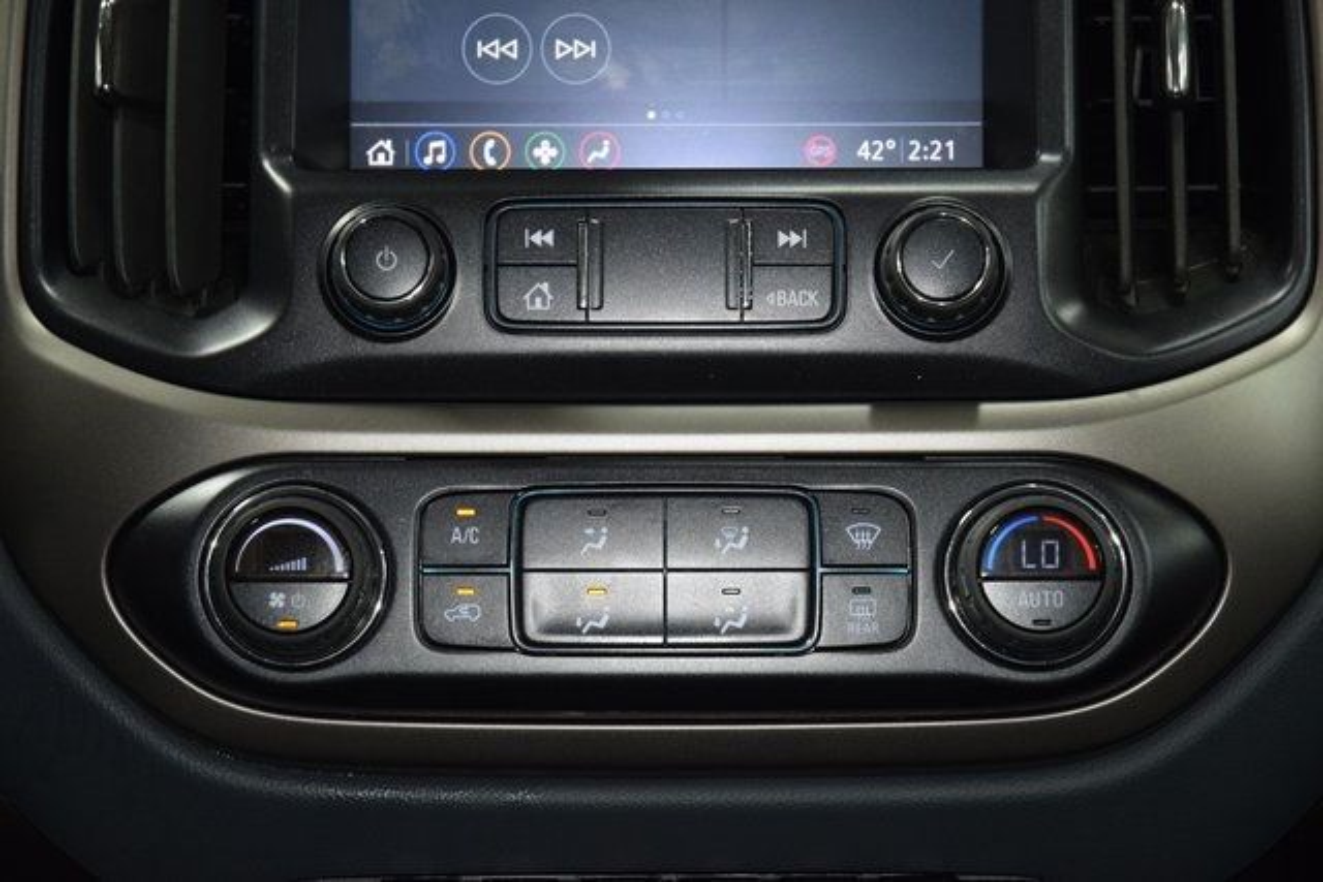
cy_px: 441
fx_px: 3859
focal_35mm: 105
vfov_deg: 13.0
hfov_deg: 19.5
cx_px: 662
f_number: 4.5
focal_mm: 70
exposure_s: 1/40
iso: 1600
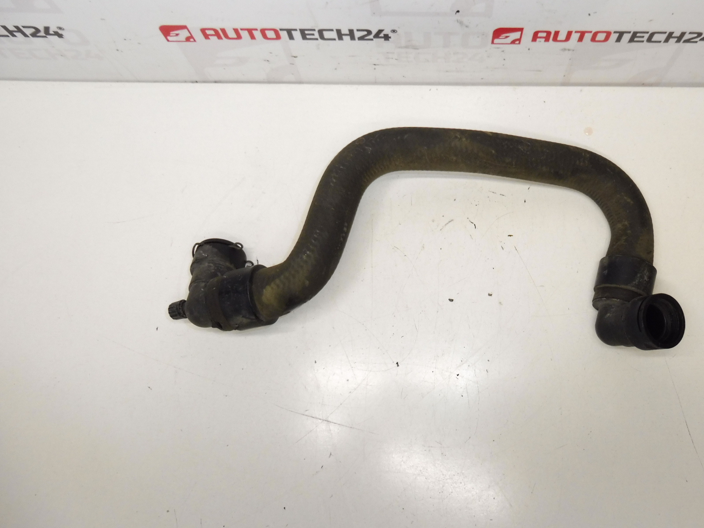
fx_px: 651
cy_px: 268
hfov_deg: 56.1
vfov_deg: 44.2
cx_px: 446
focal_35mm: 32
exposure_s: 1/125
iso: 200
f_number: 3.5
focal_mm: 4.4
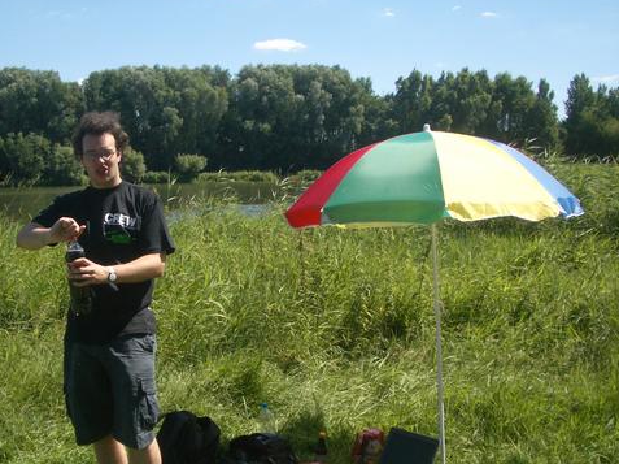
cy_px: 278
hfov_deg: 40.1
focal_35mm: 47
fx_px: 840
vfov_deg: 30.8
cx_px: 226
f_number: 4.3
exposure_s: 1/400
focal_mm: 5.8
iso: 50
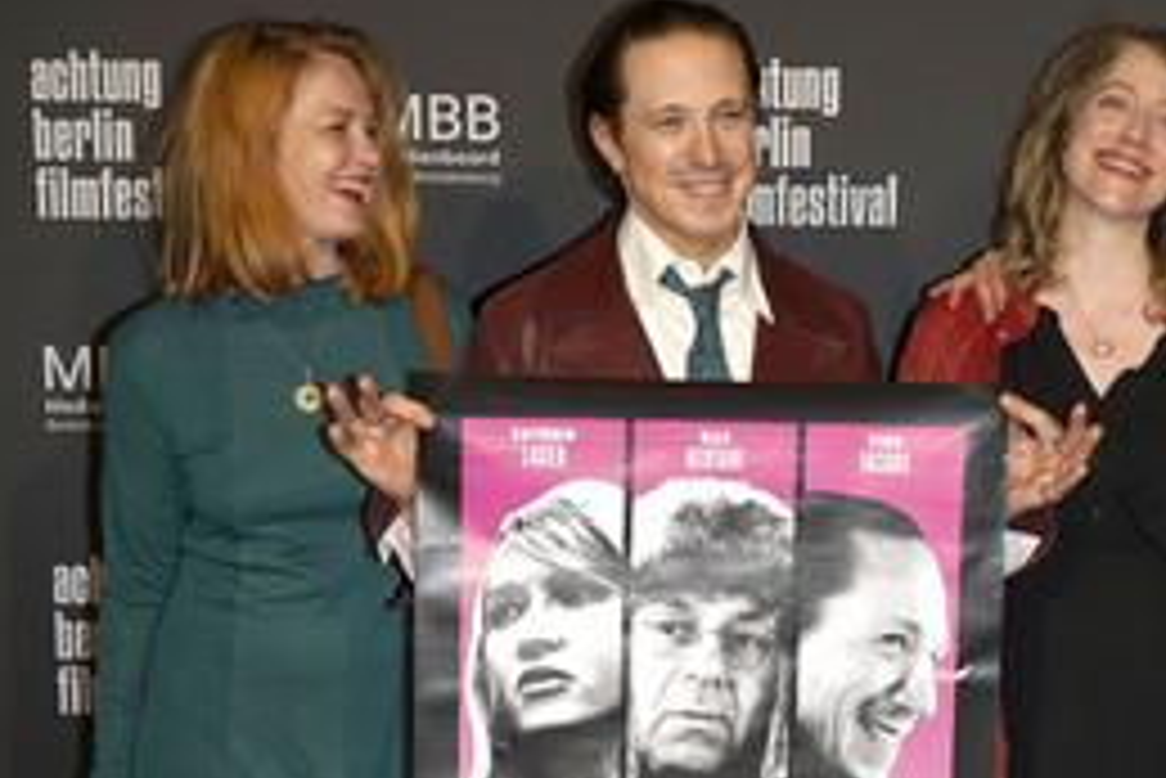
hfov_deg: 27.4
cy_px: 553
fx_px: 2366
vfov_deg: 18.6
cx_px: 817
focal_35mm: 73
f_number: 5.6
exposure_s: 1/200
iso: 320
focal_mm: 42
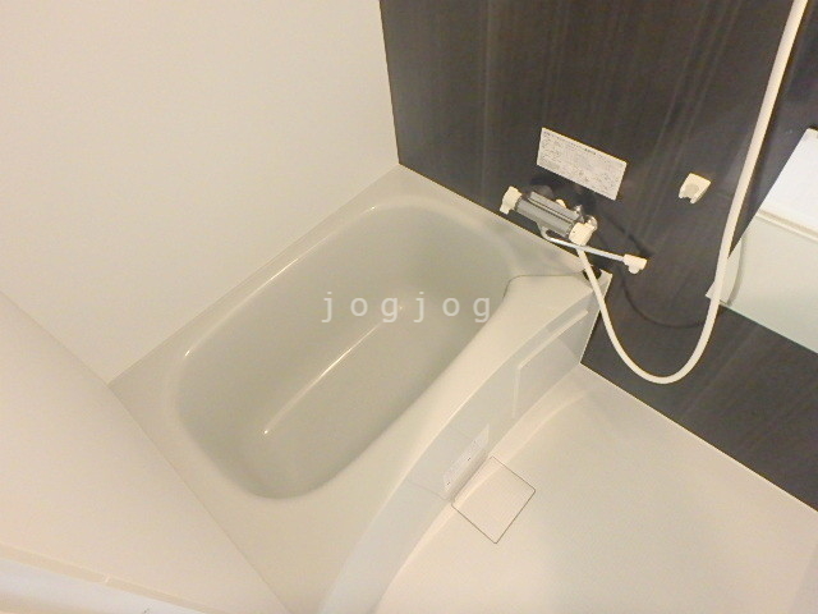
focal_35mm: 21
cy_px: 307
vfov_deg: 63.4
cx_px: 409
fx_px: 496
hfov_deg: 79.0
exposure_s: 1/30
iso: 800
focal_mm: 3.7
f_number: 3.5
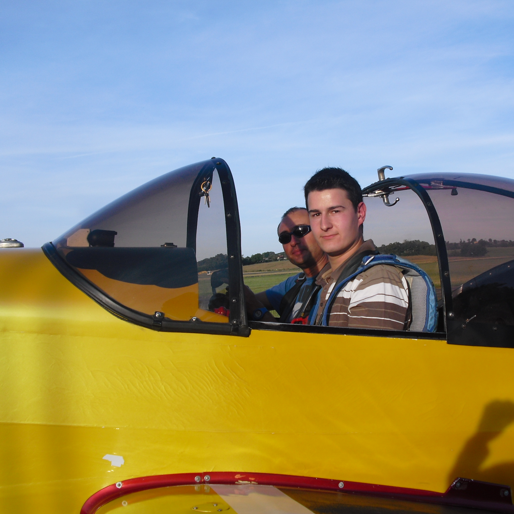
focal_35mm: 43
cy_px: 256
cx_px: 319
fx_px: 722
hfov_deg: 38.9
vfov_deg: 39.2
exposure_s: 1/100
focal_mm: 6.3
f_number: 7.8
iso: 64
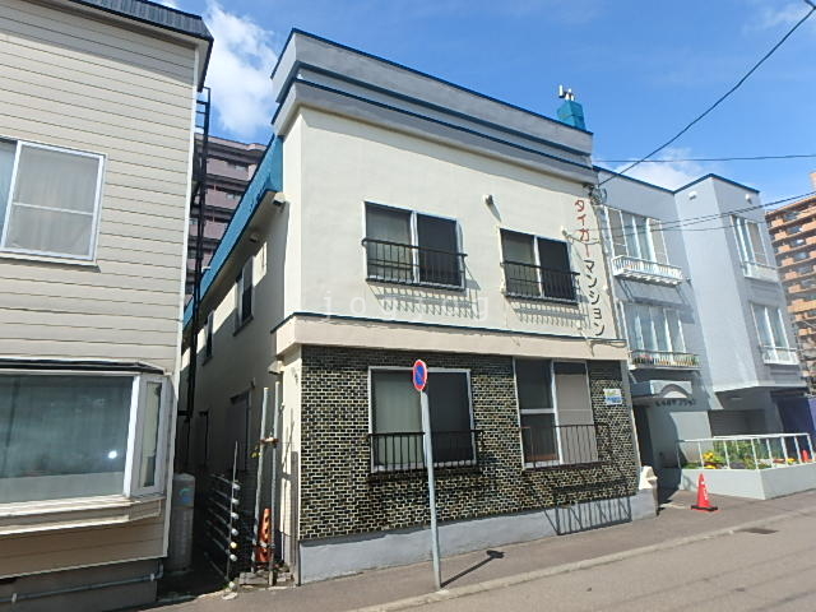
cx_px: 408
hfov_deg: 79.0
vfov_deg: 63.4
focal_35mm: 21
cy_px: 306
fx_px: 495
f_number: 6
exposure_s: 1/400
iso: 125
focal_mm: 3.7
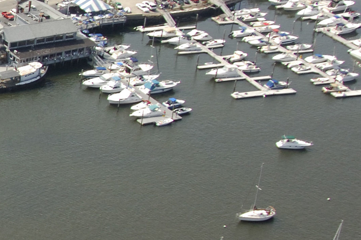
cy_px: 117
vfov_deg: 9.4
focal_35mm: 145
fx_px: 1452
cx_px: -324
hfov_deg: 12.7
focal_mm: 24
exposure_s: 1/1250
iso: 400
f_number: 5.6
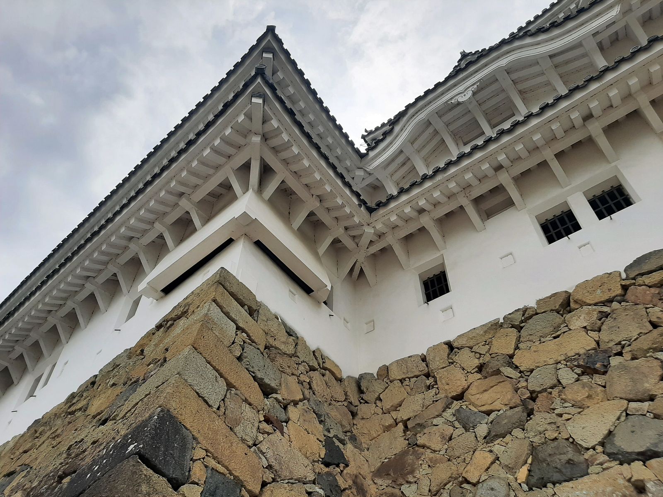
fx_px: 498
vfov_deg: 53.1
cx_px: 332
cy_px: 248
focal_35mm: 26
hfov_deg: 67.3
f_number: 1.7
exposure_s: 1/5291
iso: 40
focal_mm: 3.93
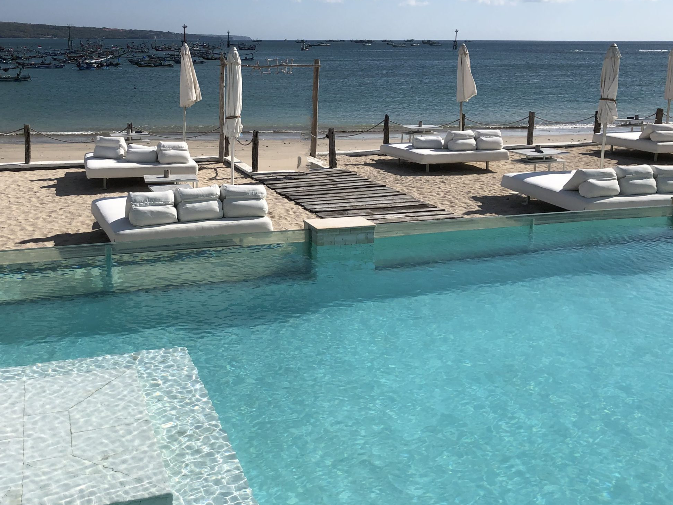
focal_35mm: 37
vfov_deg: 38.4
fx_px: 719
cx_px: 238
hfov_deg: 49.5
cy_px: 181
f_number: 1.8
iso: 20
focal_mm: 4
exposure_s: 1/4808
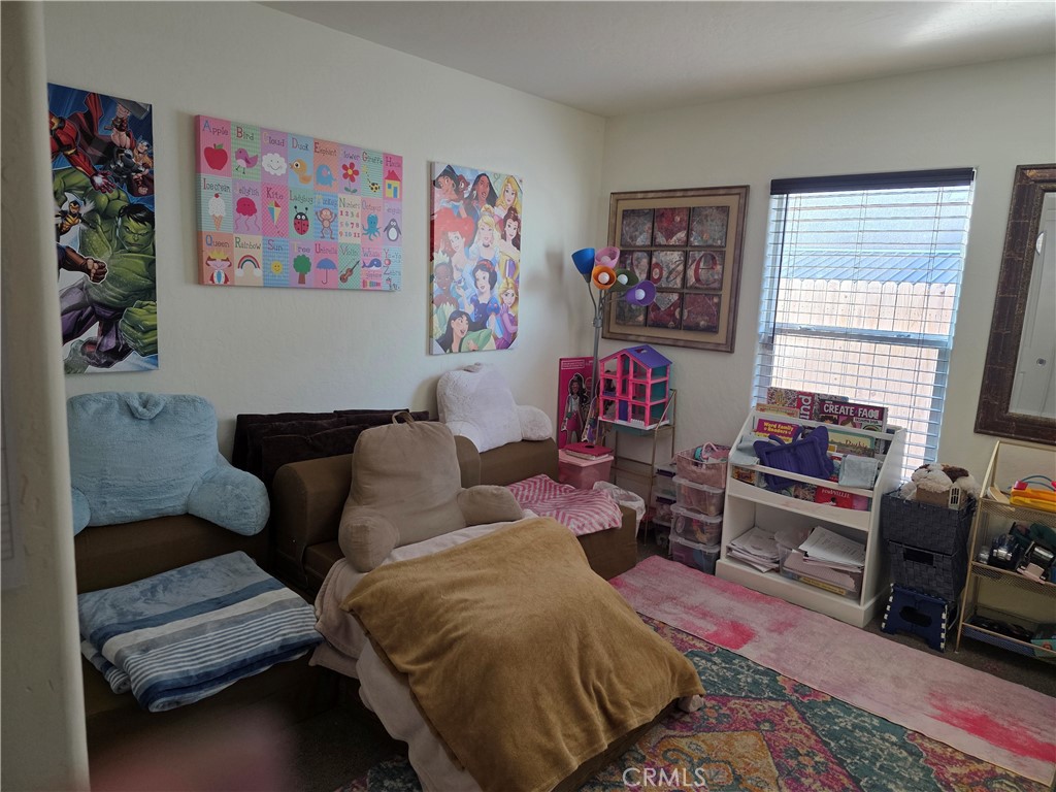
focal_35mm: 23
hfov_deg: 73.9
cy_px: 396
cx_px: 528
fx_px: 702
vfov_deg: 58.9
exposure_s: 1/120
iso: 320
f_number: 1.7
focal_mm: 6.3
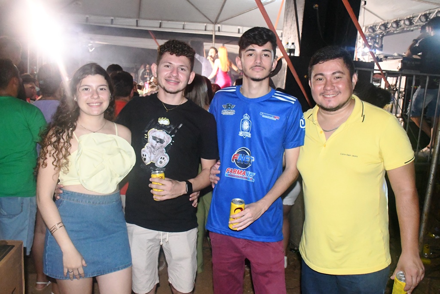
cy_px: 147
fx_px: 403
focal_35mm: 33
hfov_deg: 57.2
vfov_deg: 40.0
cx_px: 220
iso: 16000
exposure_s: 1/60
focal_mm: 22
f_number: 10
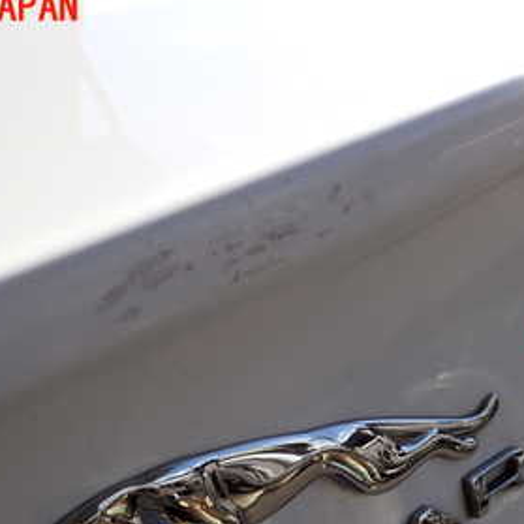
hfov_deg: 30.0
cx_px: 301
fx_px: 976
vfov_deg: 29.5
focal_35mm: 57
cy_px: 408
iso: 100
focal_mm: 5.4
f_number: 3.2
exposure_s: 1/800
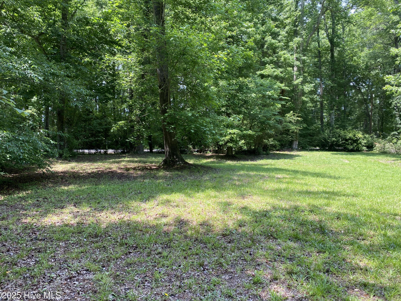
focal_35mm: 27
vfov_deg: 51.4
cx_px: 203
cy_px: 153
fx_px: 313
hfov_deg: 65.3
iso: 32
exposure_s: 1/274
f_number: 1.8
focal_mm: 4.25
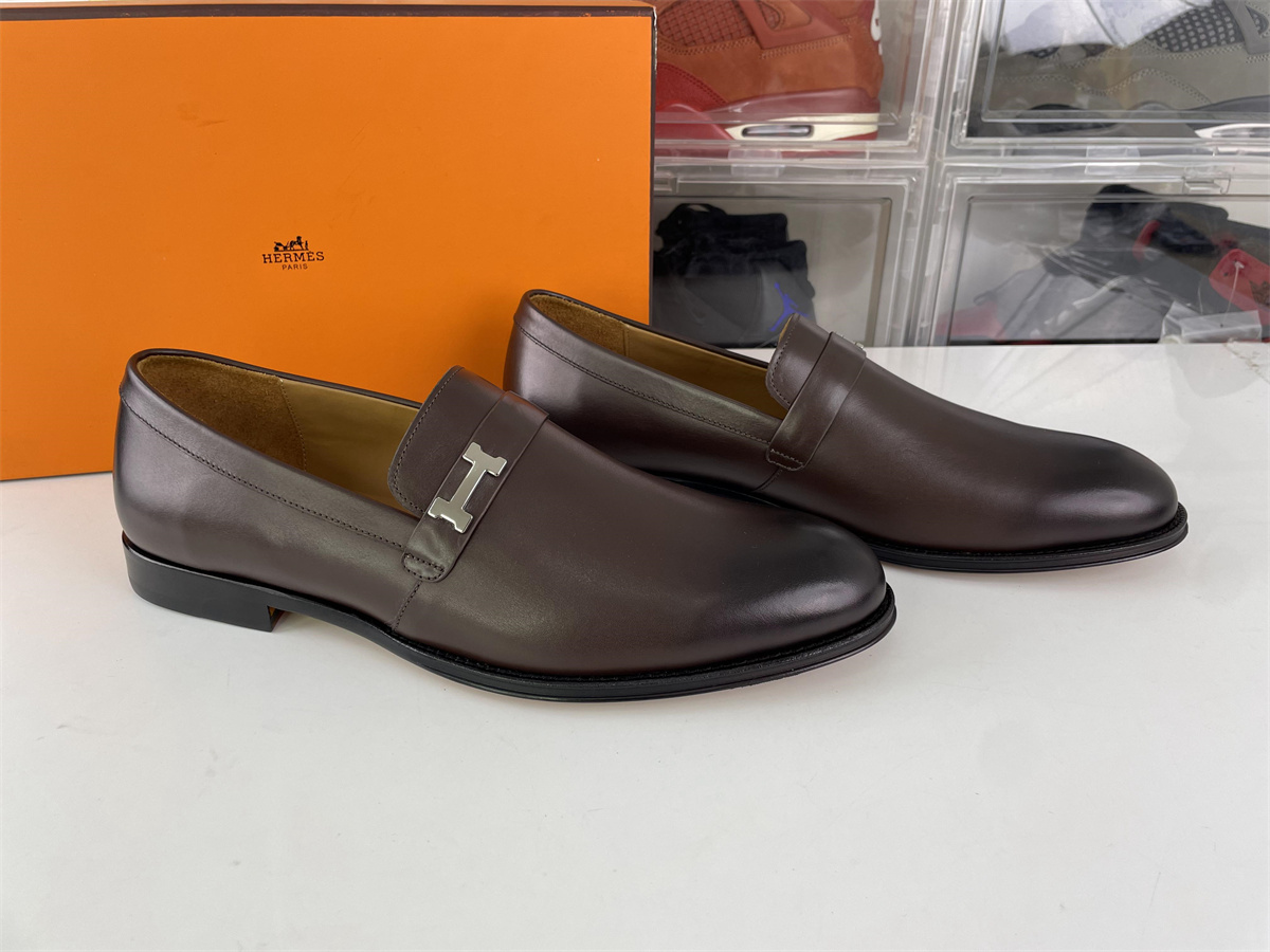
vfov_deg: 53.1
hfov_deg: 67.3
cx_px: 635
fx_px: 954
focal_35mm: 26
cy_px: 476
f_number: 1.6
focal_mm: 4.2
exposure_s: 1/118
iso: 32
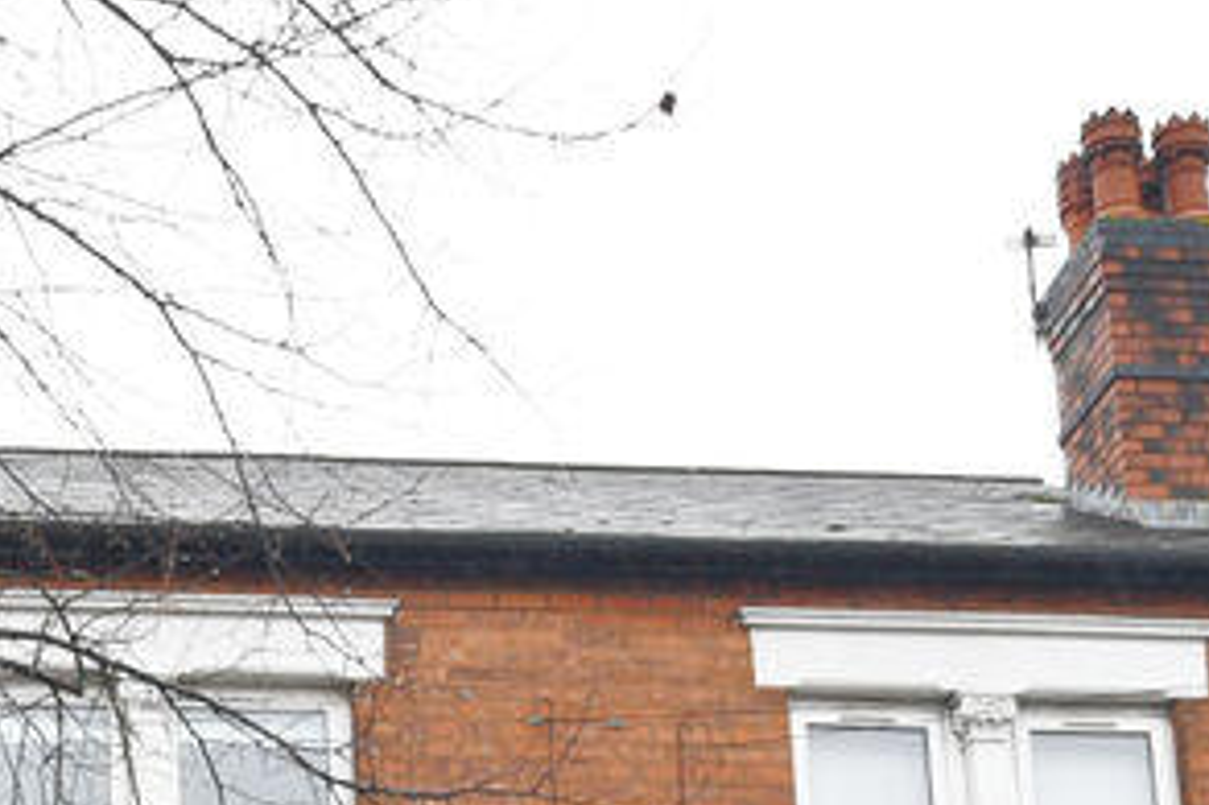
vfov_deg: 12.4
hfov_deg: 19.2
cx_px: 219
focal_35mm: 105
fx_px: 3524
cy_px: 1179
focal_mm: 20
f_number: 5.6
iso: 250
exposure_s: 1/250
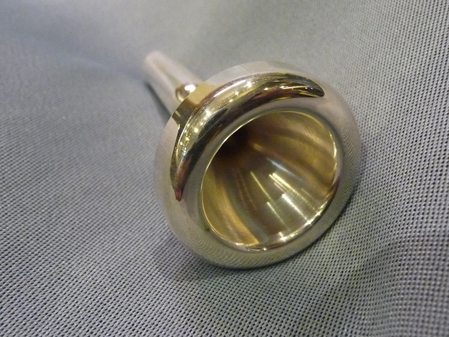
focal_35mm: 35
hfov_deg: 52.6
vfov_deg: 40.7
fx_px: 454
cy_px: 168
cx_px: 224
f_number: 3.3
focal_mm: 4.7
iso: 800
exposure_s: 1/25
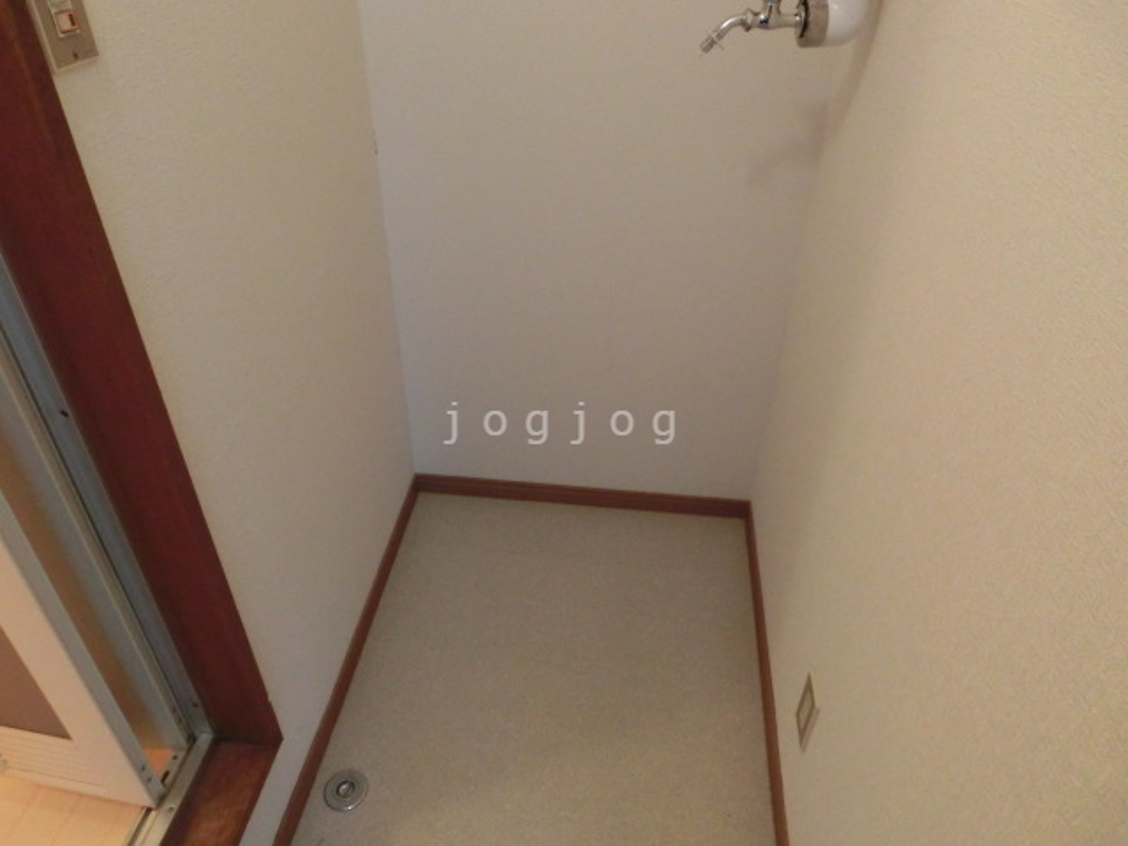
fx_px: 782
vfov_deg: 56.8
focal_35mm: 24
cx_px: 564
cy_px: 423
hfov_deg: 71.6
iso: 800
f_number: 3
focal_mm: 4.24
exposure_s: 1/80
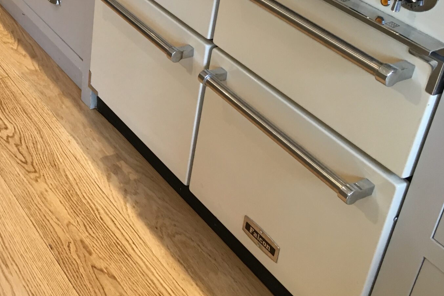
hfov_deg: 32.9
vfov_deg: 23.2
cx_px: 27
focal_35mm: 57
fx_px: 703
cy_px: 37
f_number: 2.2
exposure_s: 1/33
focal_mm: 4.15
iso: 100
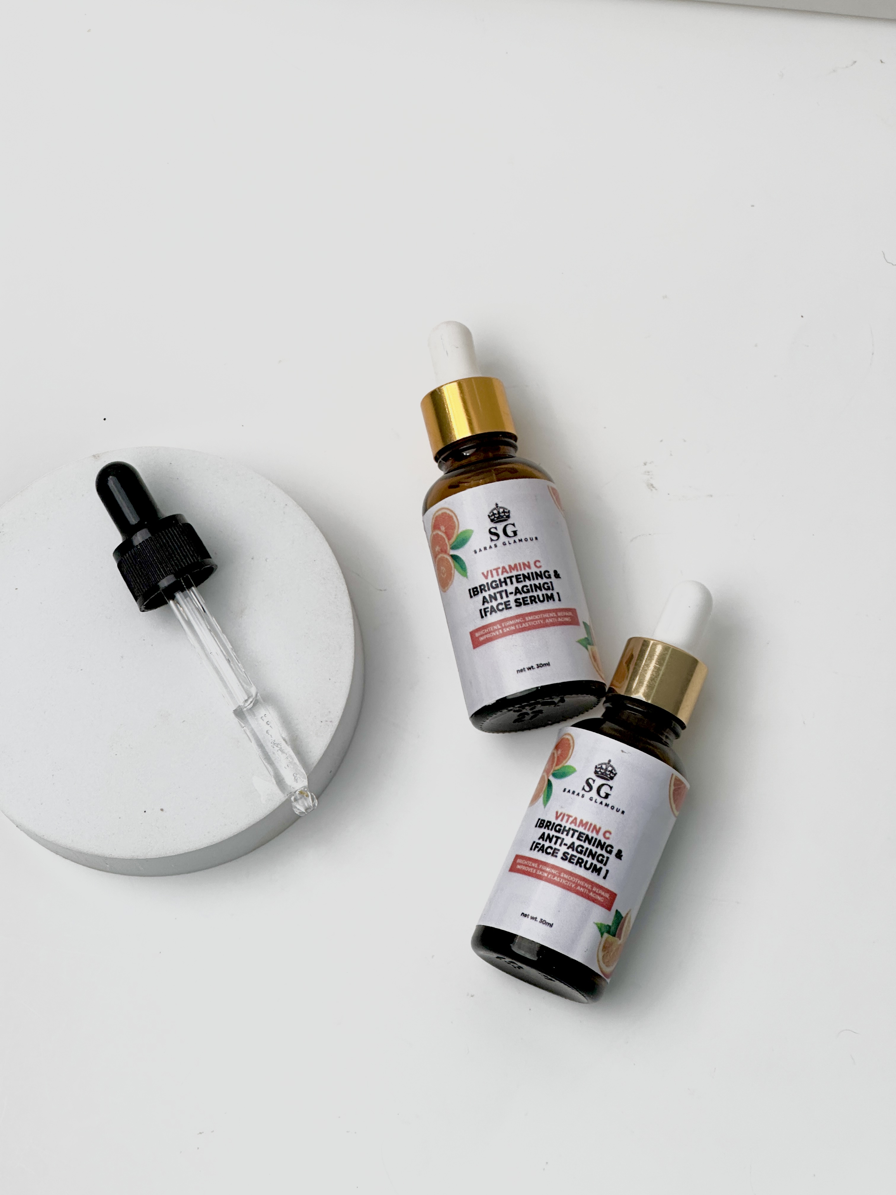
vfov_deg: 25.3
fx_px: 2657
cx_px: 448
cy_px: 598
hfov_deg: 19.1
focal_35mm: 77
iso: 40
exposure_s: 1/100
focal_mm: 9
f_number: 2.8
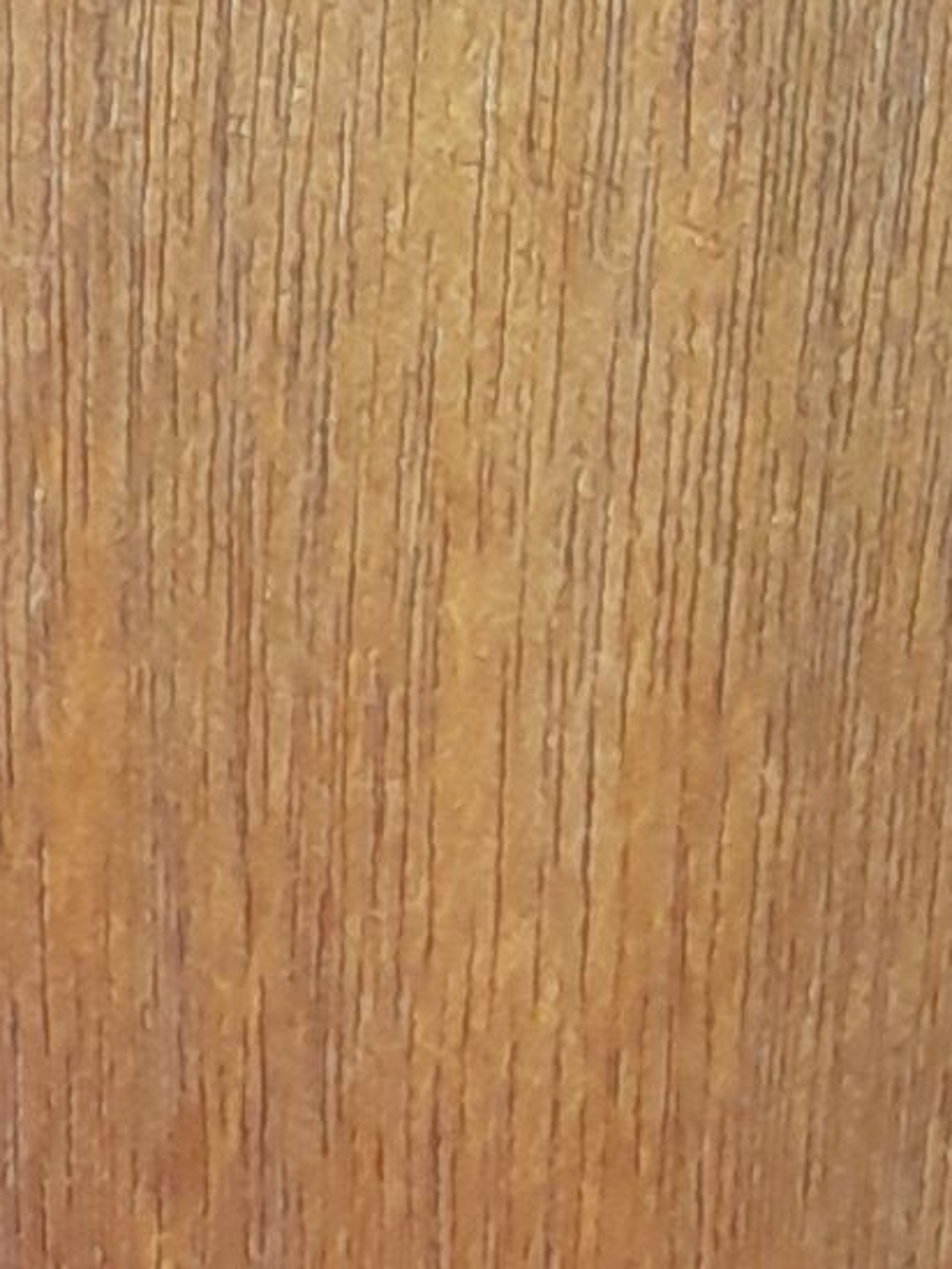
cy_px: 3155
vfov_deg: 9.5
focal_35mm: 182
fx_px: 6671
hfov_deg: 7.4
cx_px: -1659
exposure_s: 1/33
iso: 160
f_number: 2
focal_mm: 4.6
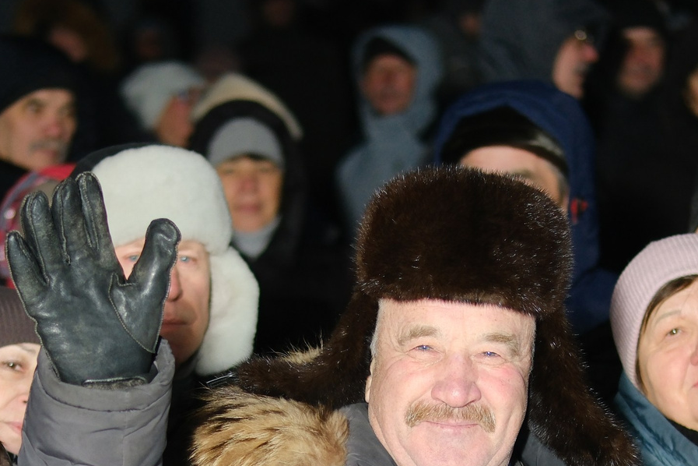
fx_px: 4149
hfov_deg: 9.6
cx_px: 336
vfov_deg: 6.4
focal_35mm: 214
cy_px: 644
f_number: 2
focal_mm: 50
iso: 640
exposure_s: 1/200
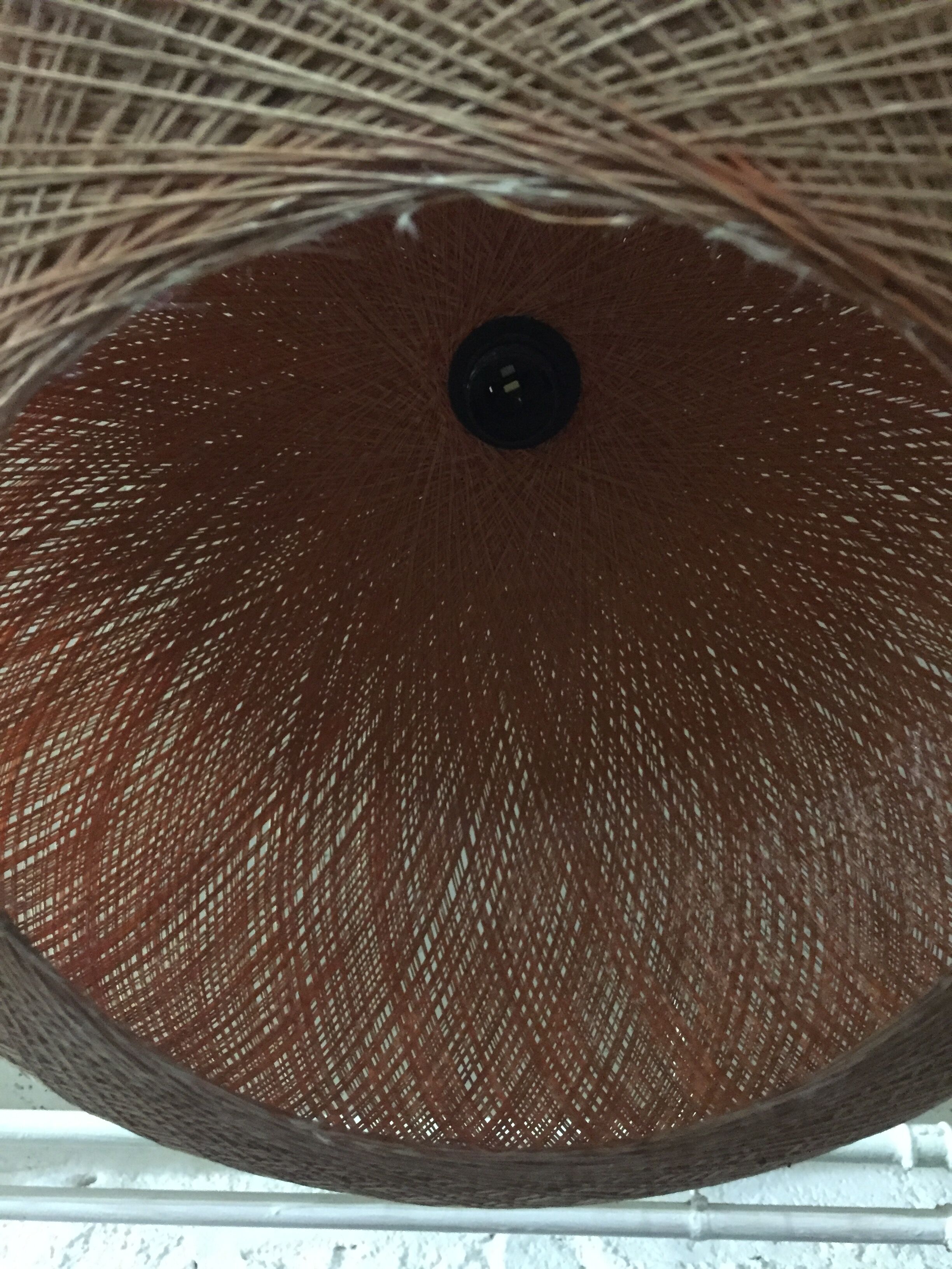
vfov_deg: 61.7
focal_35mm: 29
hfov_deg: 48.2
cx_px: 476
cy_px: 634
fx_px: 1063
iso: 1000
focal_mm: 4.15
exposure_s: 1/17
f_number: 2.2
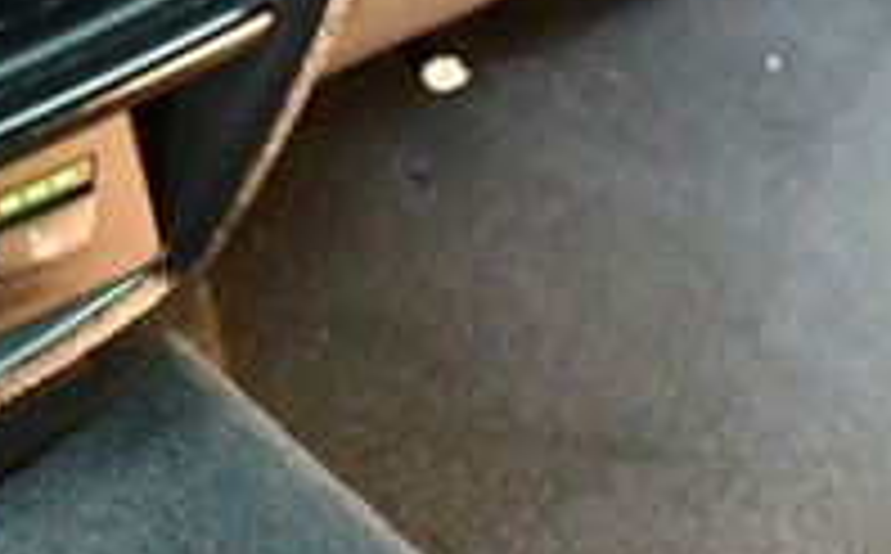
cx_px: 220
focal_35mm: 152
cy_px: 351
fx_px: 3685
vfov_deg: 8.6
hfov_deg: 13.7
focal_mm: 23
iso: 12800
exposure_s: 1/25
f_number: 3.8
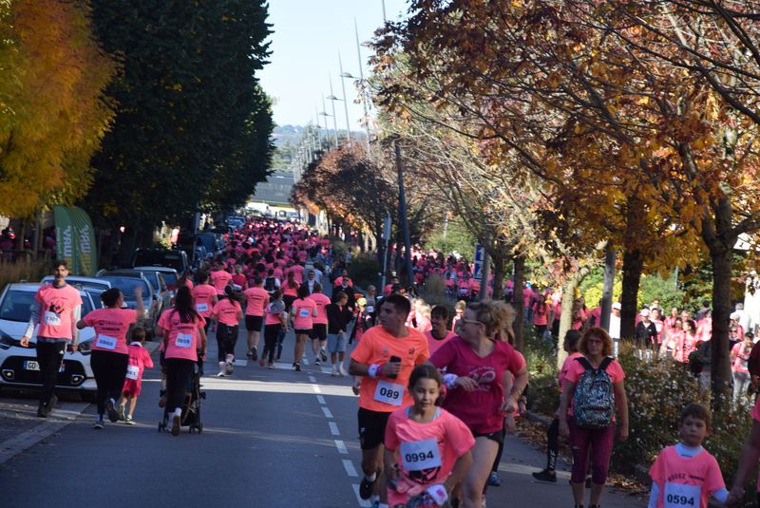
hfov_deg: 13.9
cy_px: 254
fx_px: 3106
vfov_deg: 9.4
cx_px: 380
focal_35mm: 147
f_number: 6.3
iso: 100
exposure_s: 1/160
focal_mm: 98
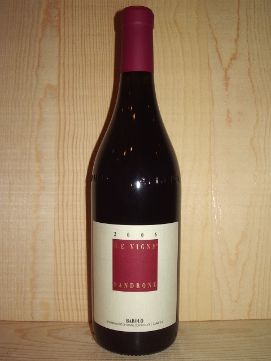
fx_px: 397
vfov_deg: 49.0
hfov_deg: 37.7
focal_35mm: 38
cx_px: 136
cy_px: 180
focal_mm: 5.8
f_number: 4.3
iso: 50
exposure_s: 1/40
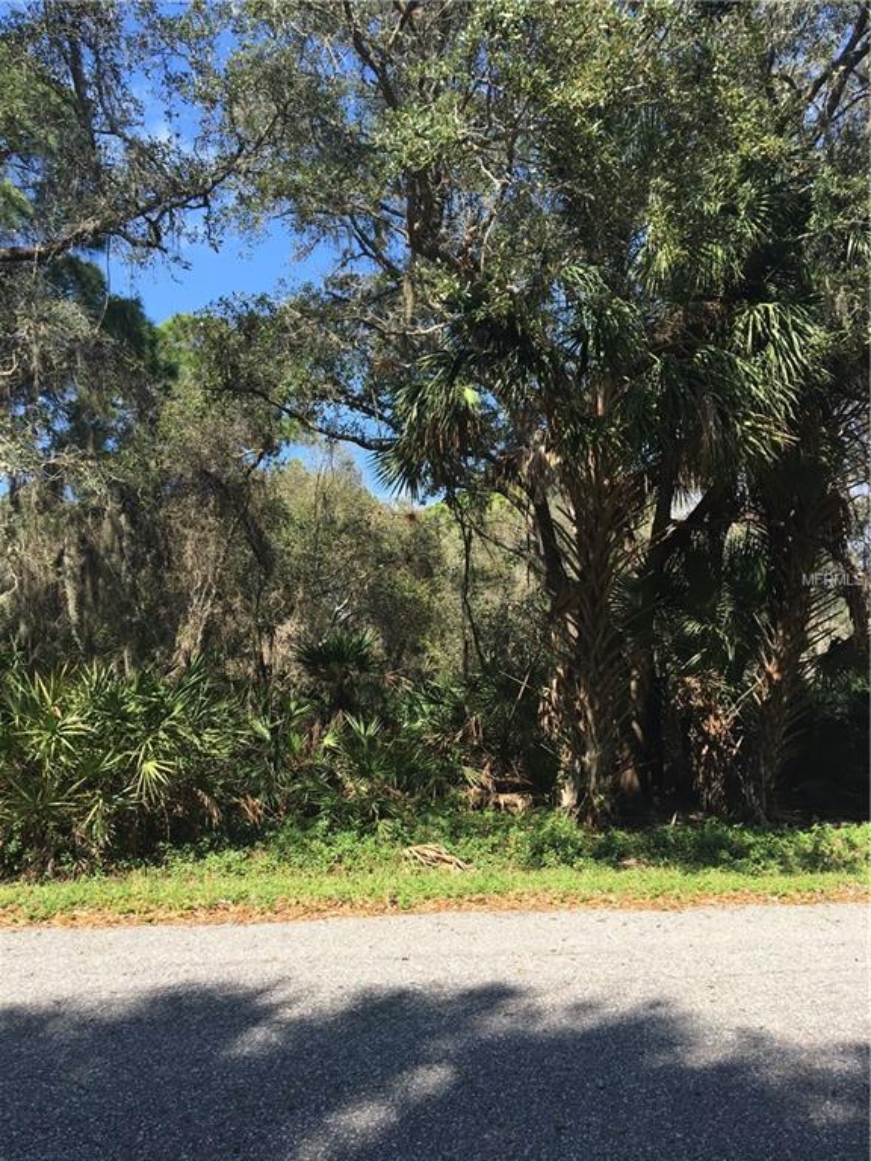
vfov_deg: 61.7
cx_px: 436
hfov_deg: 48.2
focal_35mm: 29
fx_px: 973
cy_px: 580
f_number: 2.2
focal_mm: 4.15
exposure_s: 1/769
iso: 25
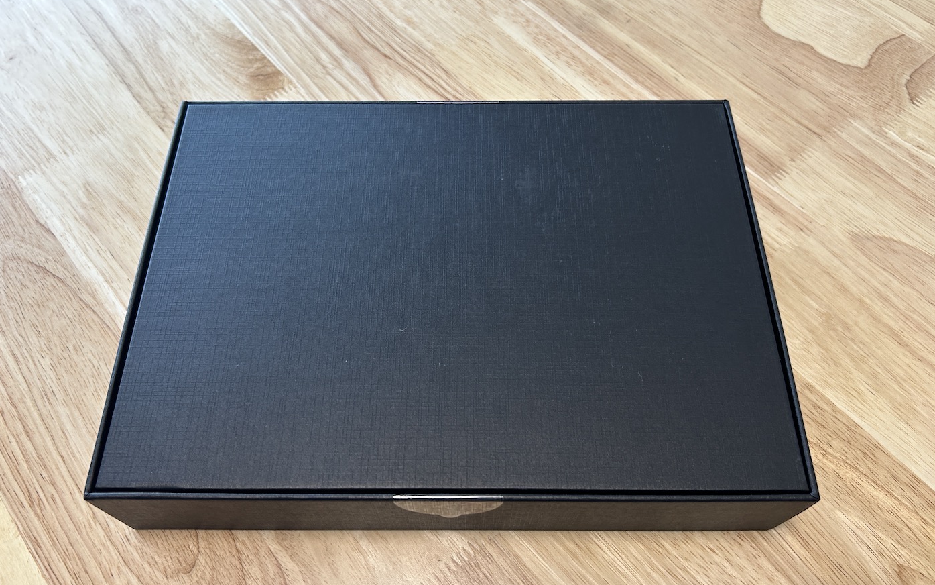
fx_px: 714
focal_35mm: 28
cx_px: 463
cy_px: 322
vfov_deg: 44.5
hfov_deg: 66.5
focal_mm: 5.7
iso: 160
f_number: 1.5
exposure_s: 1/60
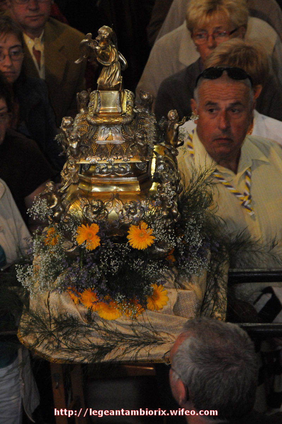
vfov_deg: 13.1
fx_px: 1855
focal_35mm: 158
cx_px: 141
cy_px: 212
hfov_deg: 8.7
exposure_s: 1/80
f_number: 10
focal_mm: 105
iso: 3200
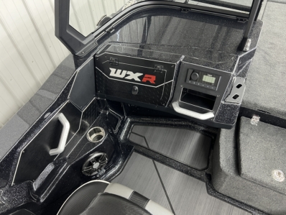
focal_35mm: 26
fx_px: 215
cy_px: 108
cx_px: 143
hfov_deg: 67.3
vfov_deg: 53.1
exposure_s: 1/40
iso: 400
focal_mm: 5.7
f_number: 1.5
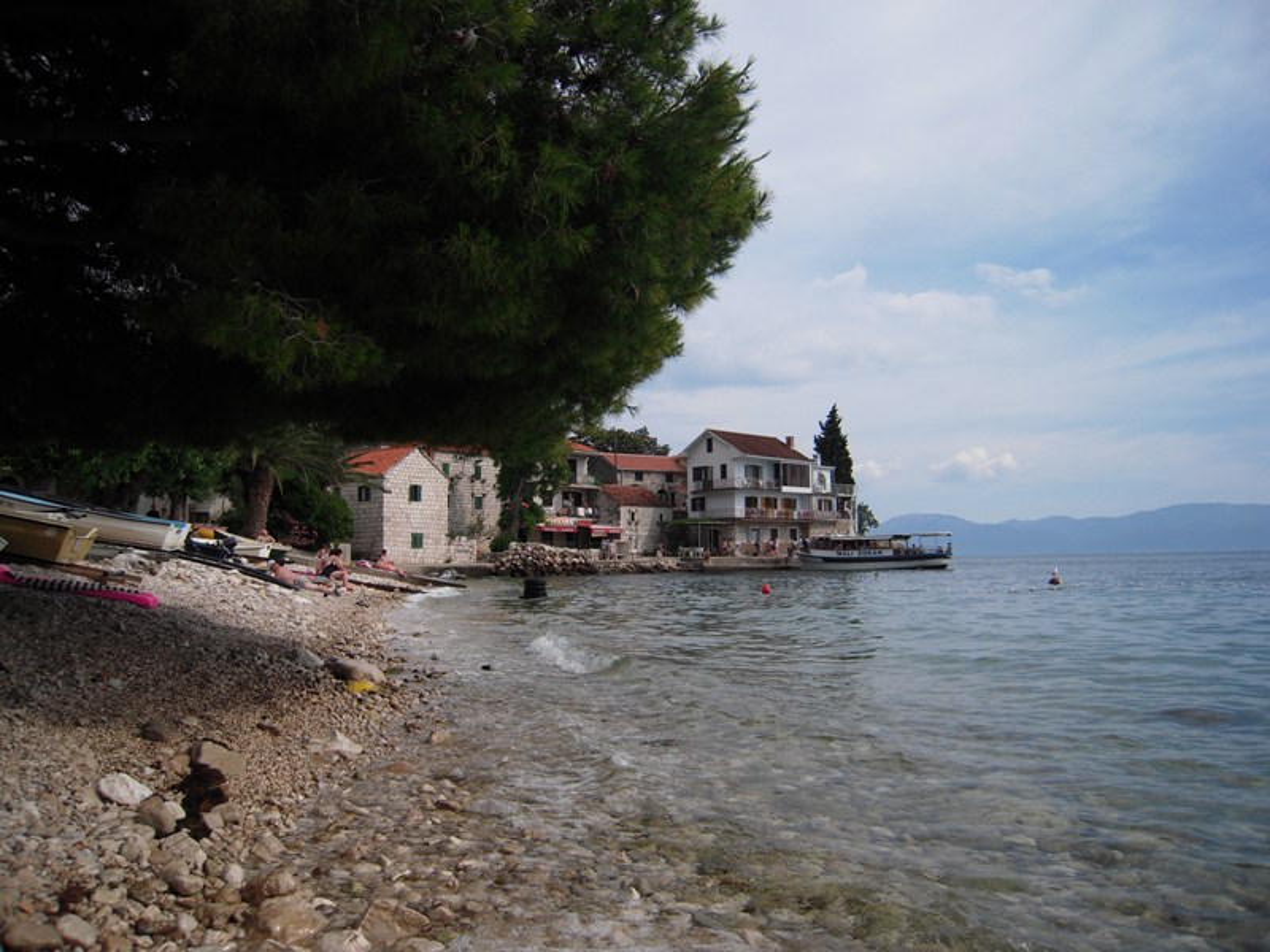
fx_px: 1027
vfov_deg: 49.7
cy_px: 476
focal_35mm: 28
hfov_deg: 63.4
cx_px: 635
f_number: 5.4
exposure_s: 1/500
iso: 100
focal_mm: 5
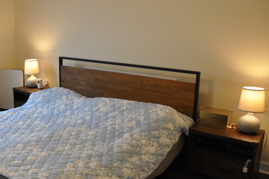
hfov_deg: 48.7
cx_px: 87
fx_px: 291
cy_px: 92
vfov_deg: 34.1
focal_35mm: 39
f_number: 4
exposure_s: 1/60
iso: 560
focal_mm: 18
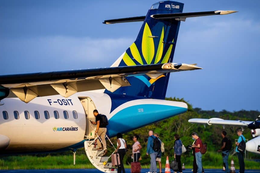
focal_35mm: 238
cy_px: 87
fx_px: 1718
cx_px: 133
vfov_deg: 5.8
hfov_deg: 8.7
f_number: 2.8
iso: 100
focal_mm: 200
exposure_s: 1/500
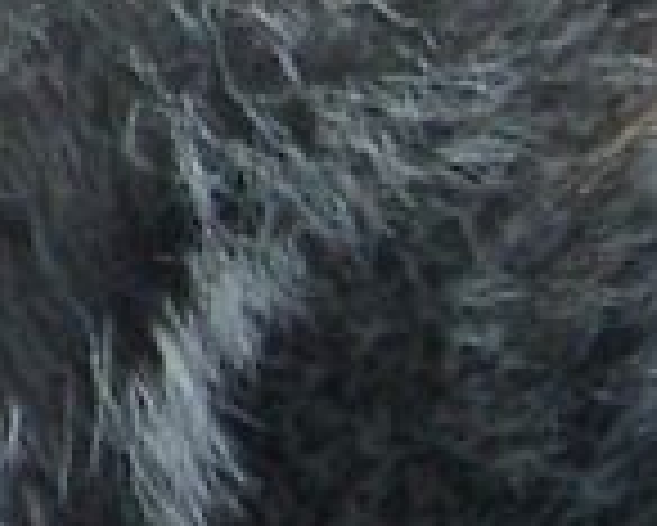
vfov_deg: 0.8
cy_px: 189
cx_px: 1359
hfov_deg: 1.0
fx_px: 36094
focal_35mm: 1855
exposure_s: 1/250
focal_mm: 200
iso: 640
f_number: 5.6
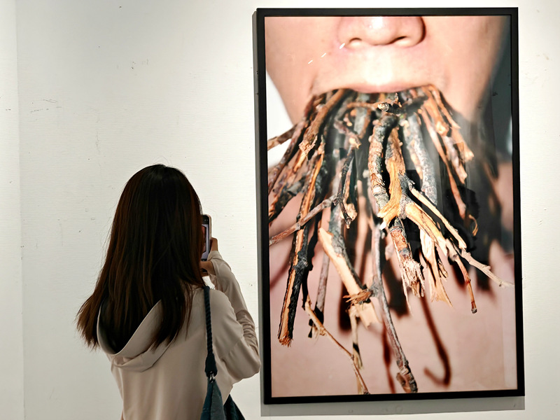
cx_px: 280
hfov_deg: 20.7
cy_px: 210
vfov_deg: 15.6
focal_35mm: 95
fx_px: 1537
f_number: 3
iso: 200
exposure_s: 1/50
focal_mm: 14.92
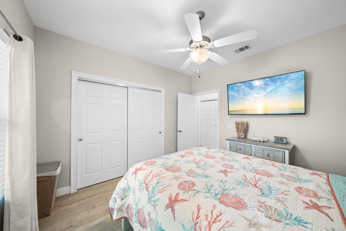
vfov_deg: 90.1
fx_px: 115
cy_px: 116
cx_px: 173
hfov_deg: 112.6
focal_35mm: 12
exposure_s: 2
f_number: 8
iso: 400
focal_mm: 12
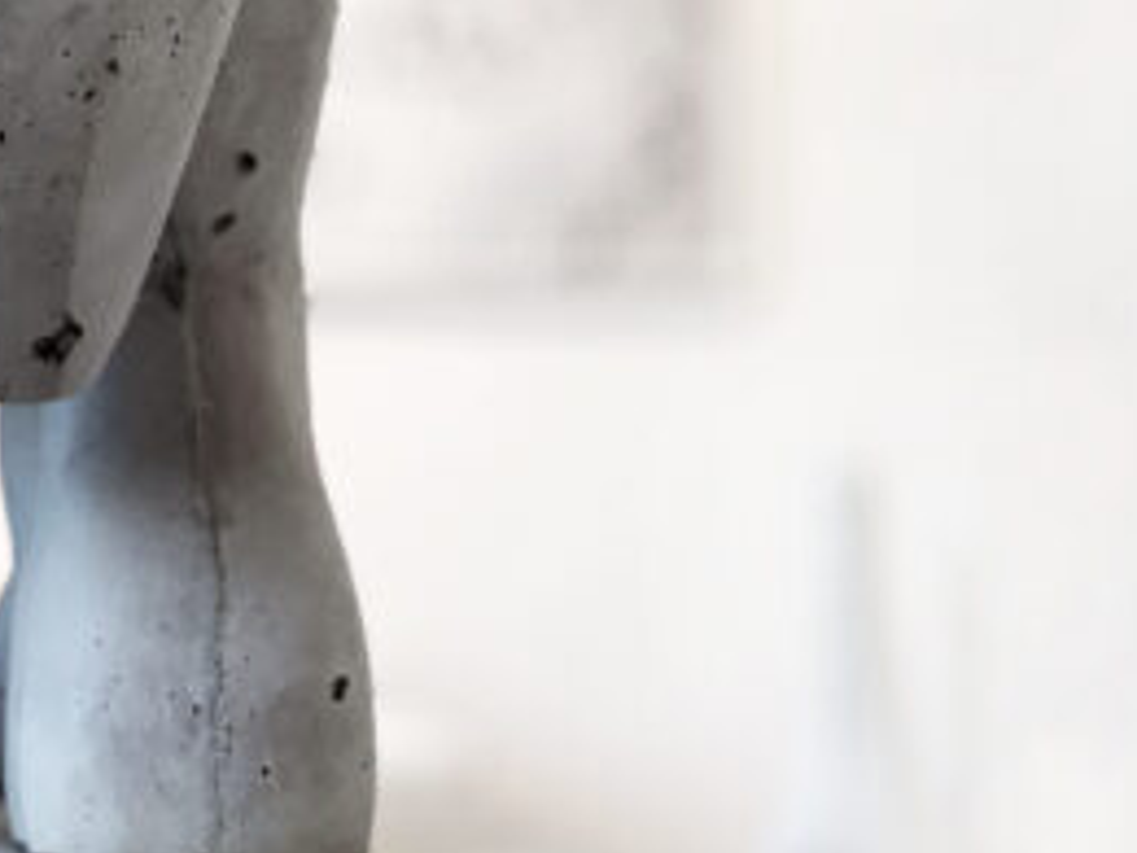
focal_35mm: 120
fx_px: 3942
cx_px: -48
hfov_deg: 16.0
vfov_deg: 12.2
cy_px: 26
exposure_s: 1/122
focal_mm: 6
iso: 100
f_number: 2.4
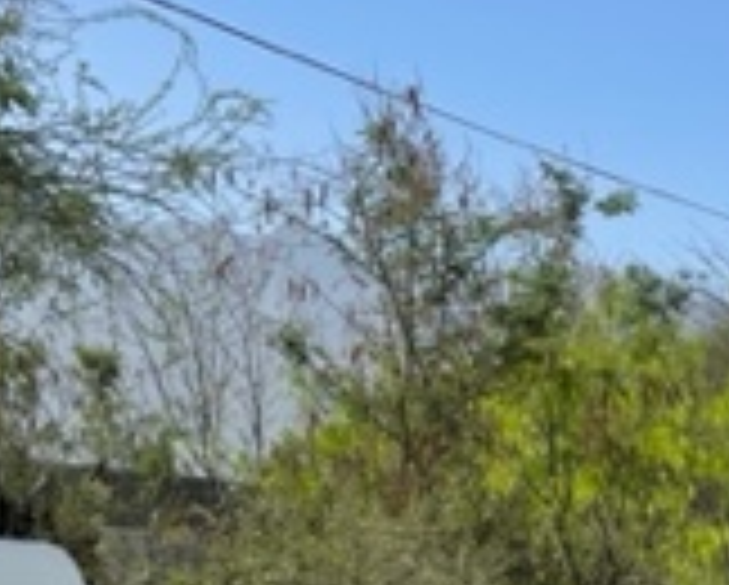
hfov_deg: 18.2
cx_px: 868
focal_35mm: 100
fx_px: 2160
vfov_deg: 14.9
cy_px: 706
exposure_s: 1/5051
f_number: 1.6
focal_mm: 4.2
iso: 32
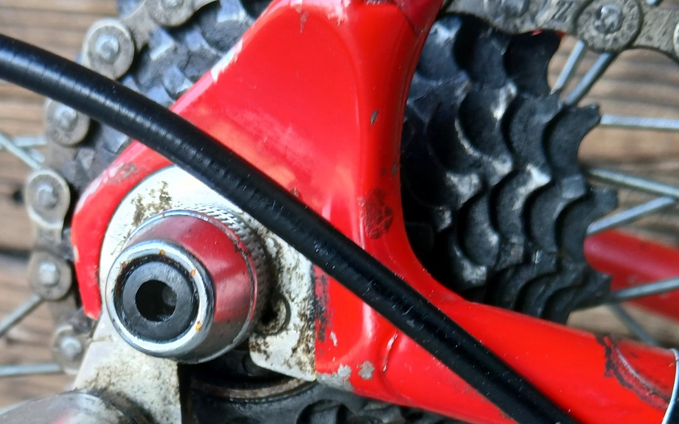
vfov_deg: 21.0
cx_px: 215
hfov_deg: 35.3
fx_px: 1055
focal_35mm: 57
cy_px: 520
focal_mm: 3.98
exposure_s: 1/50.3
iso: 20
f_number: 1.8
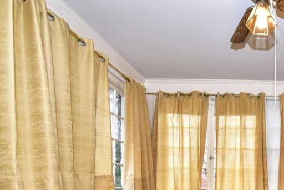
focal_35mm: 30
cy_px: 185
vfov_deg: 39.1
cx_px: 258
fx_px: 237
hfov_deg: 53.7
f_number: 2.8
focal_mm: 15
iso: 200
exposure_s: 1/60
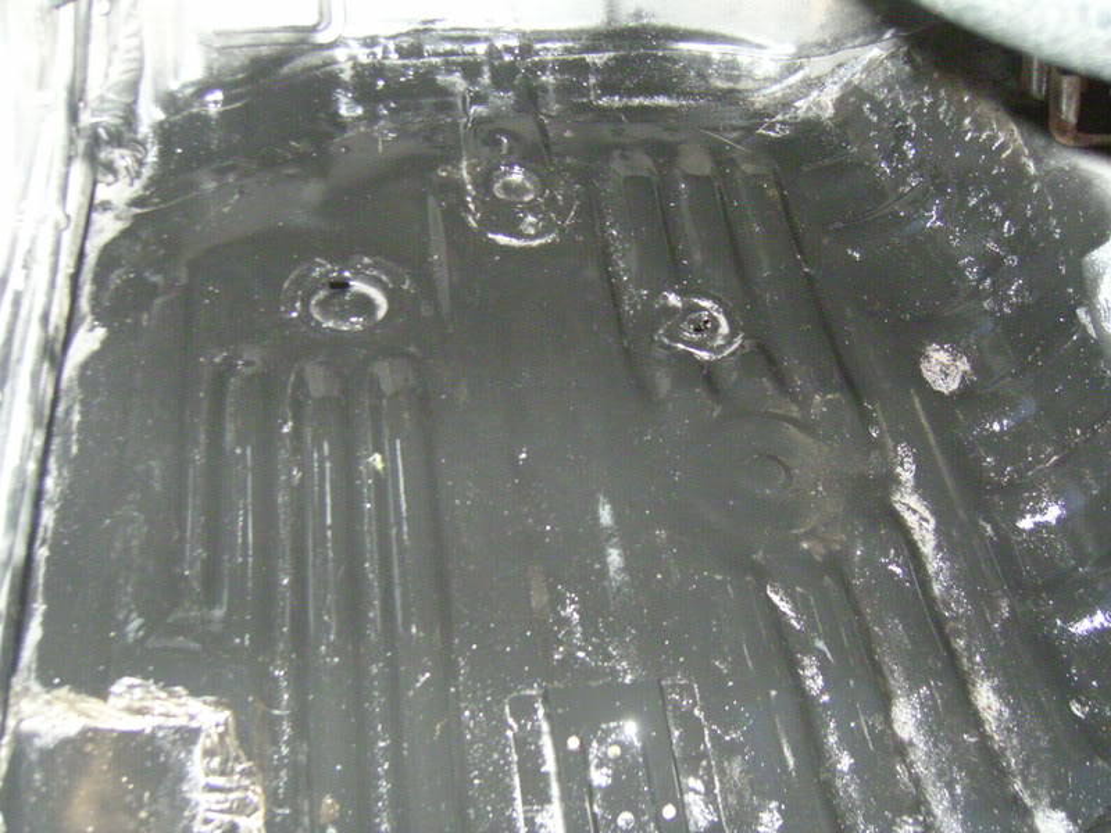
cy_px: 416
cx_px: 556
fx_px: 1155
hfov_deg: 51.4
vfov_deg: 39.7
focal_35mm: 36
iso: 336
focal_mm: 5.6
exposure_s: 1/50
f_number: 2.8
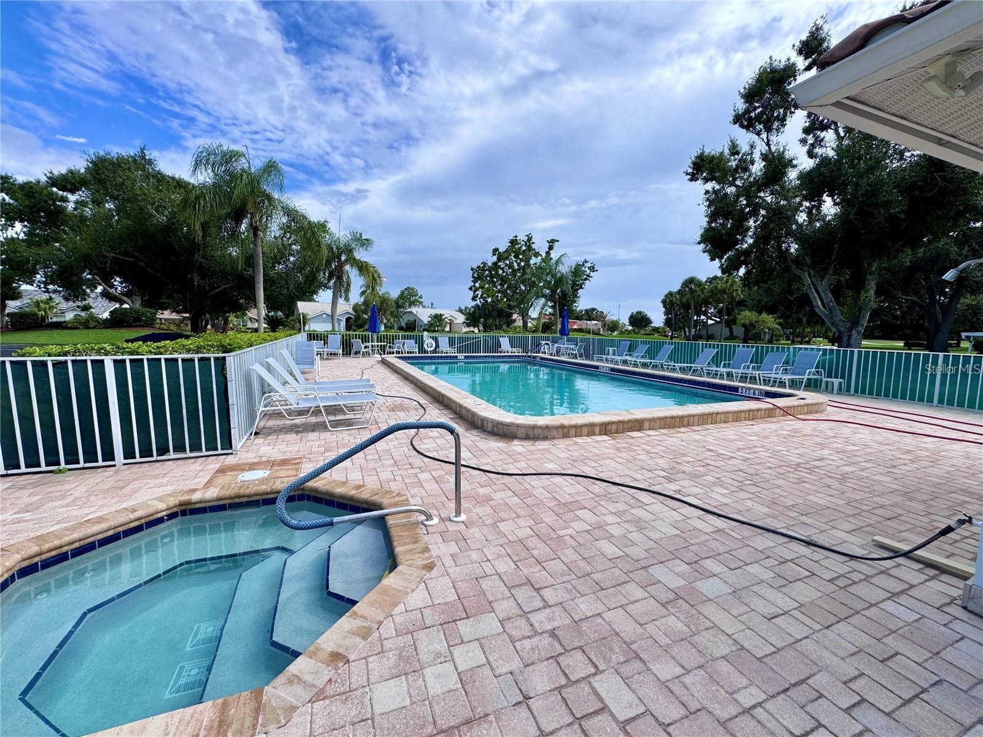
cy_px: 368
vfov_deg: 85.7
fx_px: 398
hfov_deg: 102.1
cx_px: 492
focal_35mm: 14
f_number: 2.2
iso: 50
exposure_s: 1/2028
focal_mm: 2.22
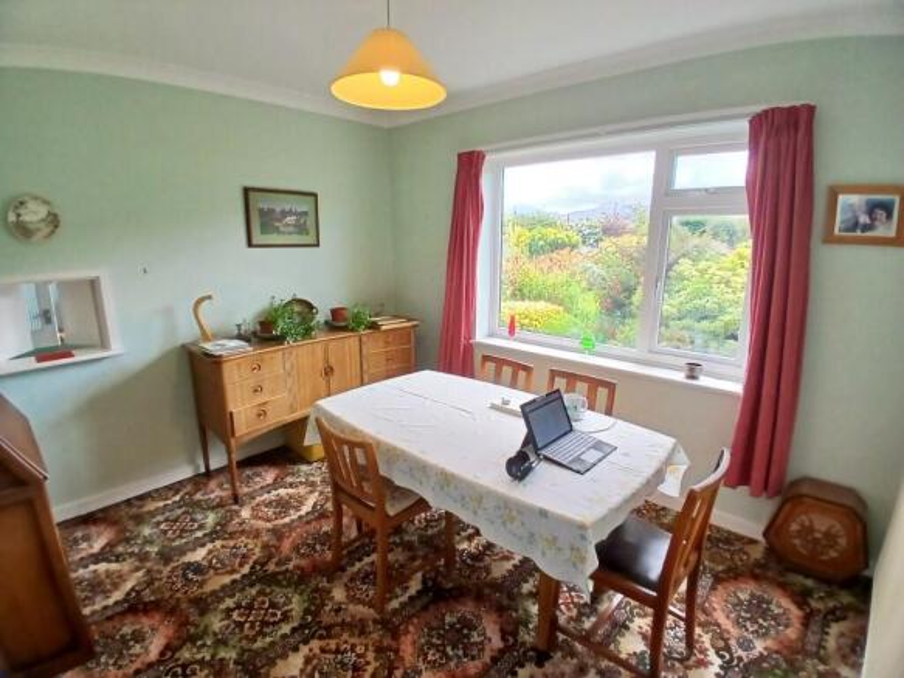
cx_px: 452
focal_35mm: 17
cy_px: 339
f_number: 2.2
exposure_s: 1/100
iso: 100
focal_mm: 1.4
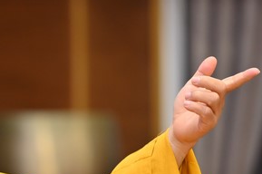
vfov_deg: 3.8
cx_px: 19
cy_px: 193
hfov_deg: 5.7
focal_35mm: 360
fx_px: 2617
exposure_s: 1/160
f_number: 3.2
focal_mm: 160
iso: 1000
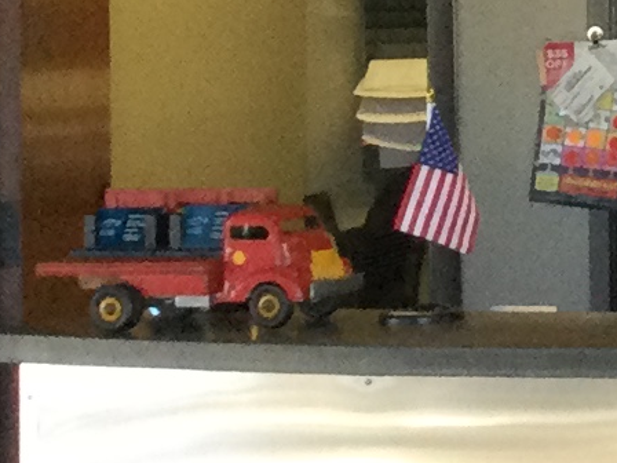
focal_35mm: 226
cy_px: -262
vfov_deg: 6.5
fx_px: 4028
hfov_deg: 8.2
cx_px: 1329
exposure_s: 1/30
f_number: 2.4
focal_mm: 3.3
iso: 40
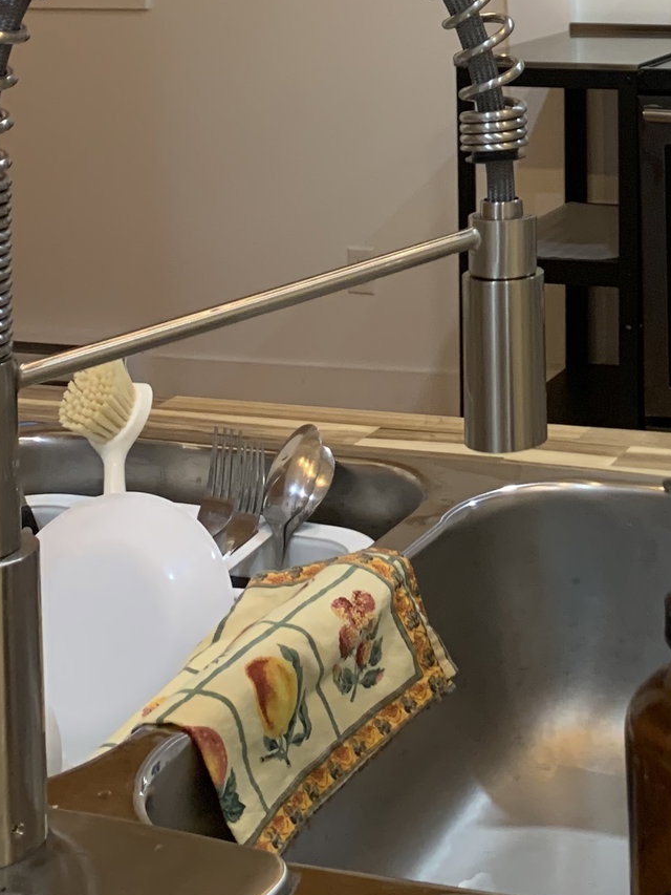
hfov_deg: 21.2
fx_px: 1680
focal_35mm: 65
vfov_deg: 28.4
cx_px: 781
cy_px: 57
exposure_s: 1/60
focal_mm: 4.25
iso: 160
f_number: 1.8
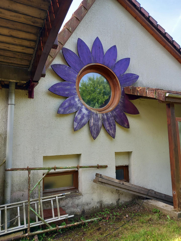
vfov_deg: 65.3
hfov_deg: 51.4
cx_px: 90
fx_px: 188
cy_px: 120
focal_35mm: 27
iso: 25
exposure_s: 1/50
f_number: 1.8
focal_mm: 4
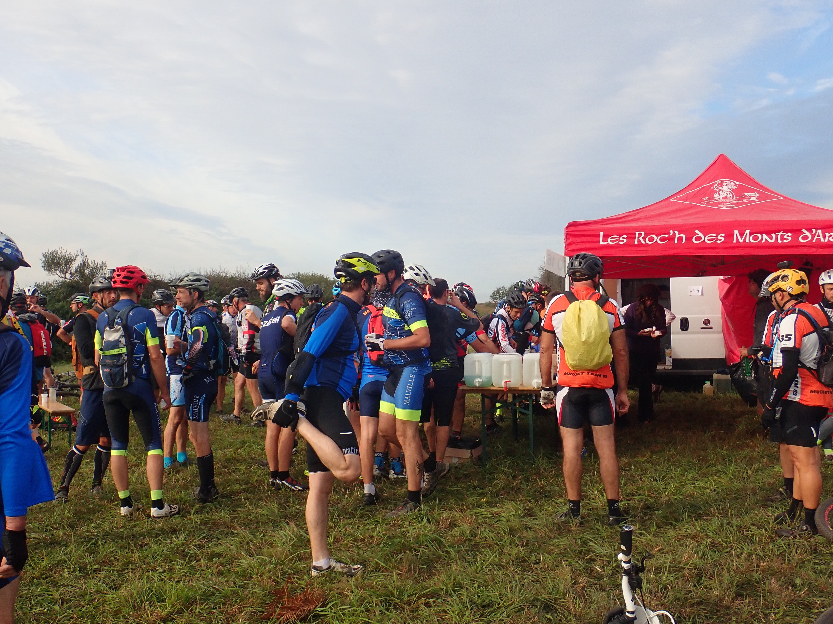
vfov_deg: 36.0
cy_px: 312
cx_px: 416
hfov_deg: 46.8
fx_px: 963
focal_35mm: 40
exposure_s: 1/800
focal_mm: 7.34
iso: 200
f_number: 4
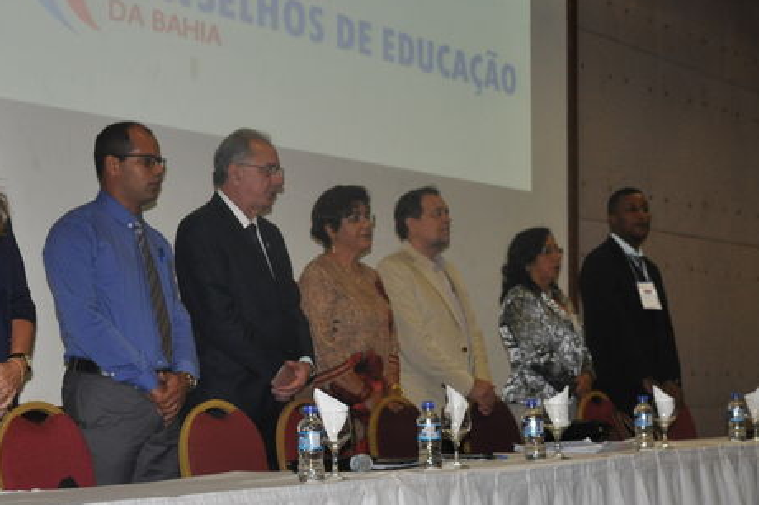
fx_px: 1706
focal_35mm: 81
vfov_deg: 16.8
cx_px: 331
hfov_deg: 25.1
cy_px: 276
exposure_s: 1/60
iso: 800
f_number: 4.2
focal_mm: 34
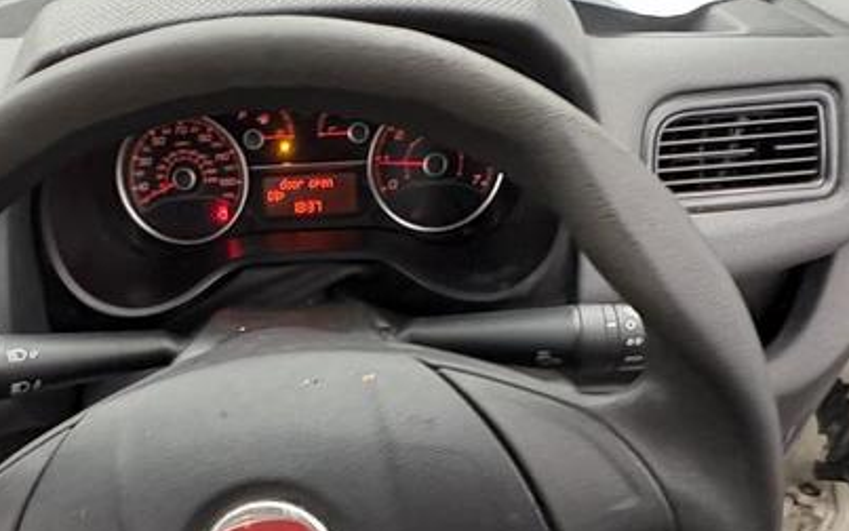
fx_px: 764
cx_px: 295
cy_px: 375
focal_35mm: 33
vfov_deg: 37.7
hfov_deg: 57.1
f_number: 2.2
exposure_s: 1/60
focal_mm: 2.22
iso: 400
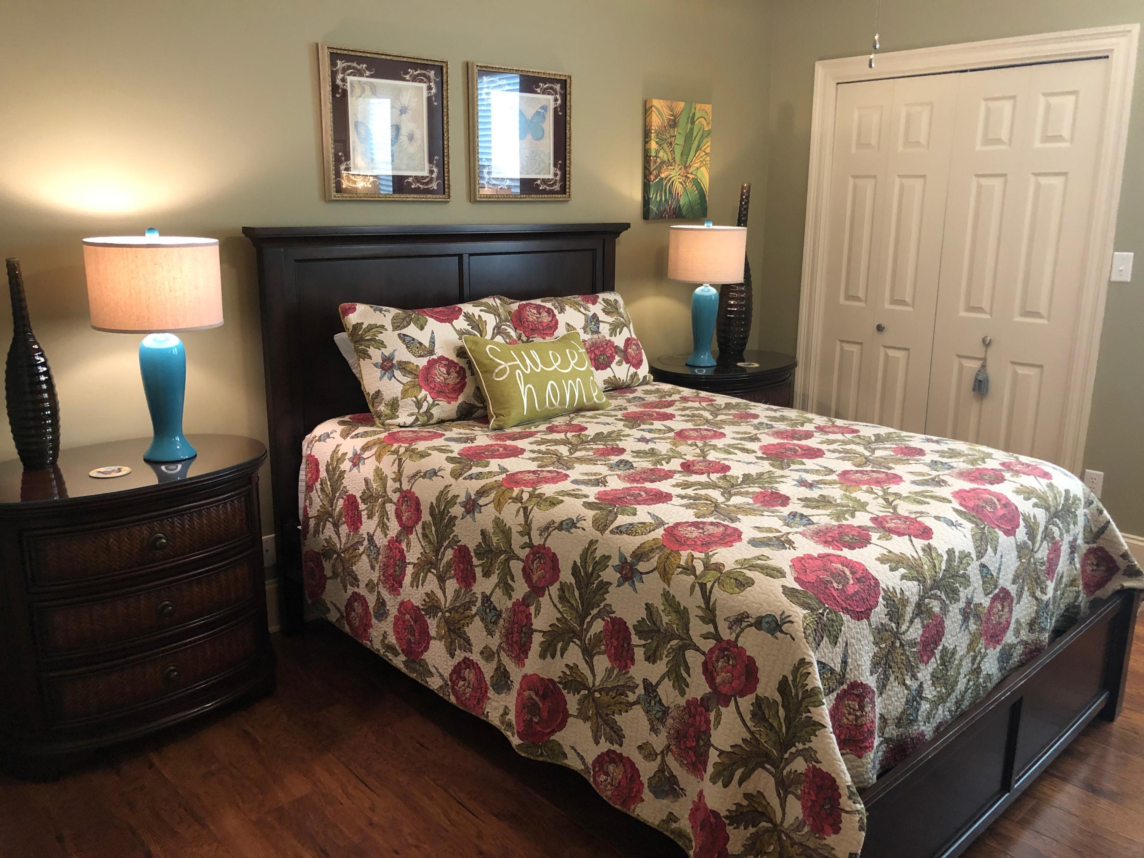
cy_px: 429
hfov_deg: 63.4
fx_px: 925
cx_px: 572
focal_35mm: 28
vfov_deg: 49.7
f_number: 1.8
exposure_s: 1/15
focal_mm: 3.99
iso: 80
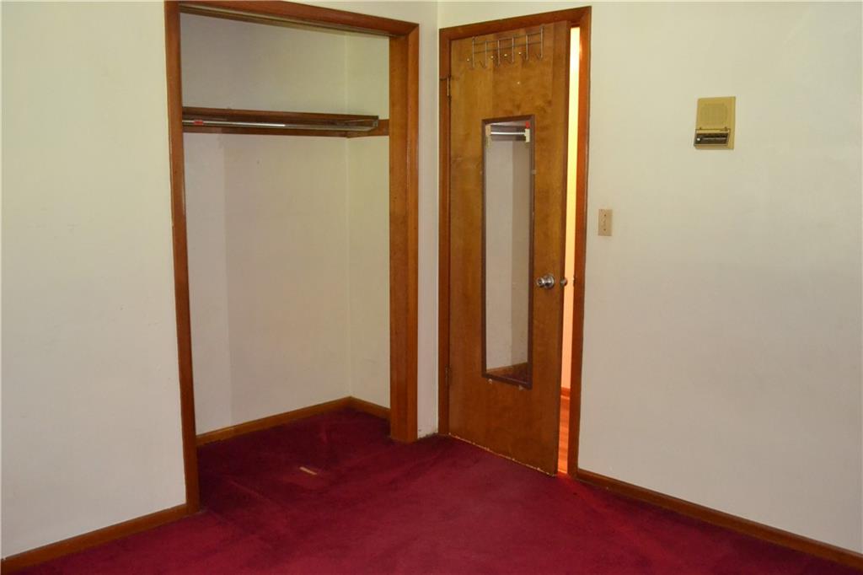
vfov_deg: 39.9
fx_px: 791
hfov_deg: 57.2
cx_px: 432
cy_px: 288
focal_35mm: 33
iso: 3200
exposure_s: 1/15
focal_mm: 22
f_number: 3.8
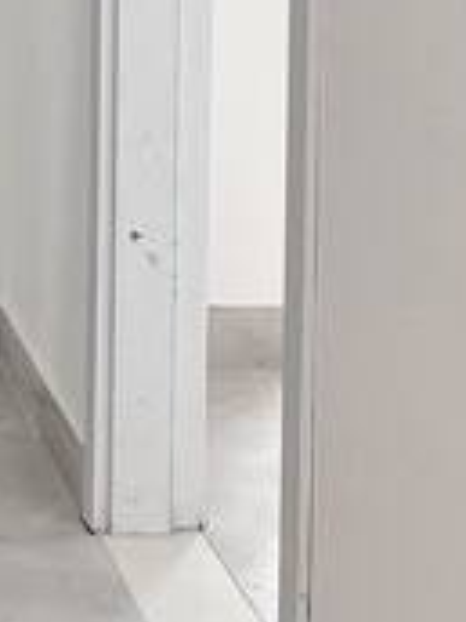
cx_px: -220
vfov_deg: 20.8
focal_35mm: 88
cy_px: -116
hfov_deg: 15.5
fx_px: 1580
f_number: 2.2
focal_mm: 2.22
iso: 40
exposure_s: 1/115
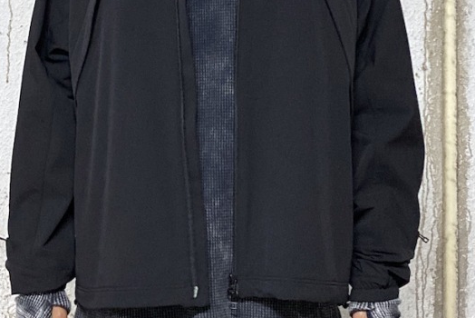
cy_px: 181
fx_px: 581
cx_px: 215
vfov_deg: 30.5
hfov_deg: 44.4
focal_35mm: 44
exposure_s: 1/25
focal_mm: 4.25
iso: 640
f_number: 1.8
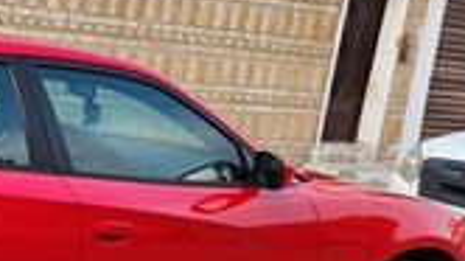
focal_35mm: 69
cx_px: -141
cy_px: 192
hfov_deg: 26.1
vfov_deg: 17.3
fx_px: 850
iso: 20
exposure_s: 1/180
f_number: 1.8
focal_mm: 5.4
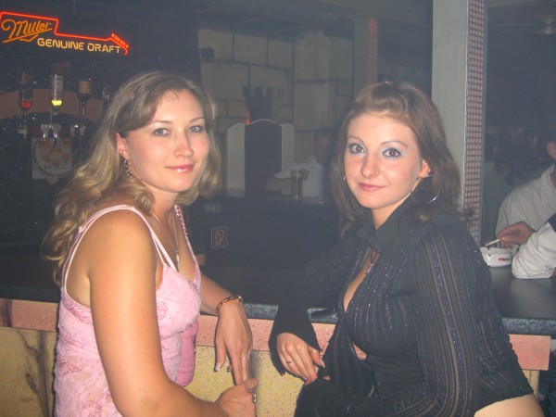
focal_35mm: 38
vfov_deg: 37.7
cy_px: 208
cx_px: 278
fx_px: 610
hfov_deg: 49.0
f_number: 2.8
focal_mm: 7.9
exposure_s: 1/60
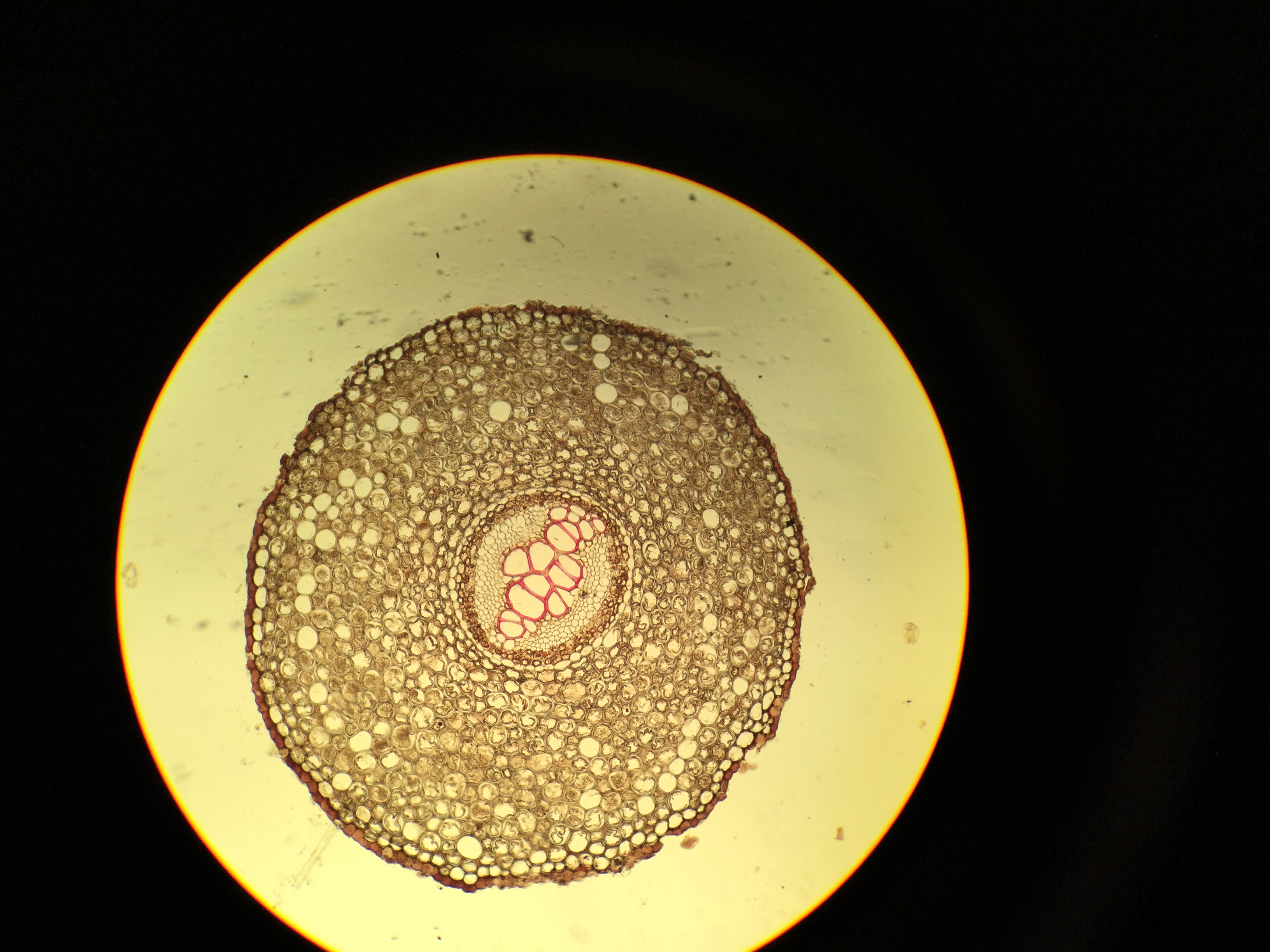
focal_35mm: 31
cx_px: 635
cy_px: 476
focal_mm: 3.3
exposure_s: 1/519
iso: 25
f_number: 2.4
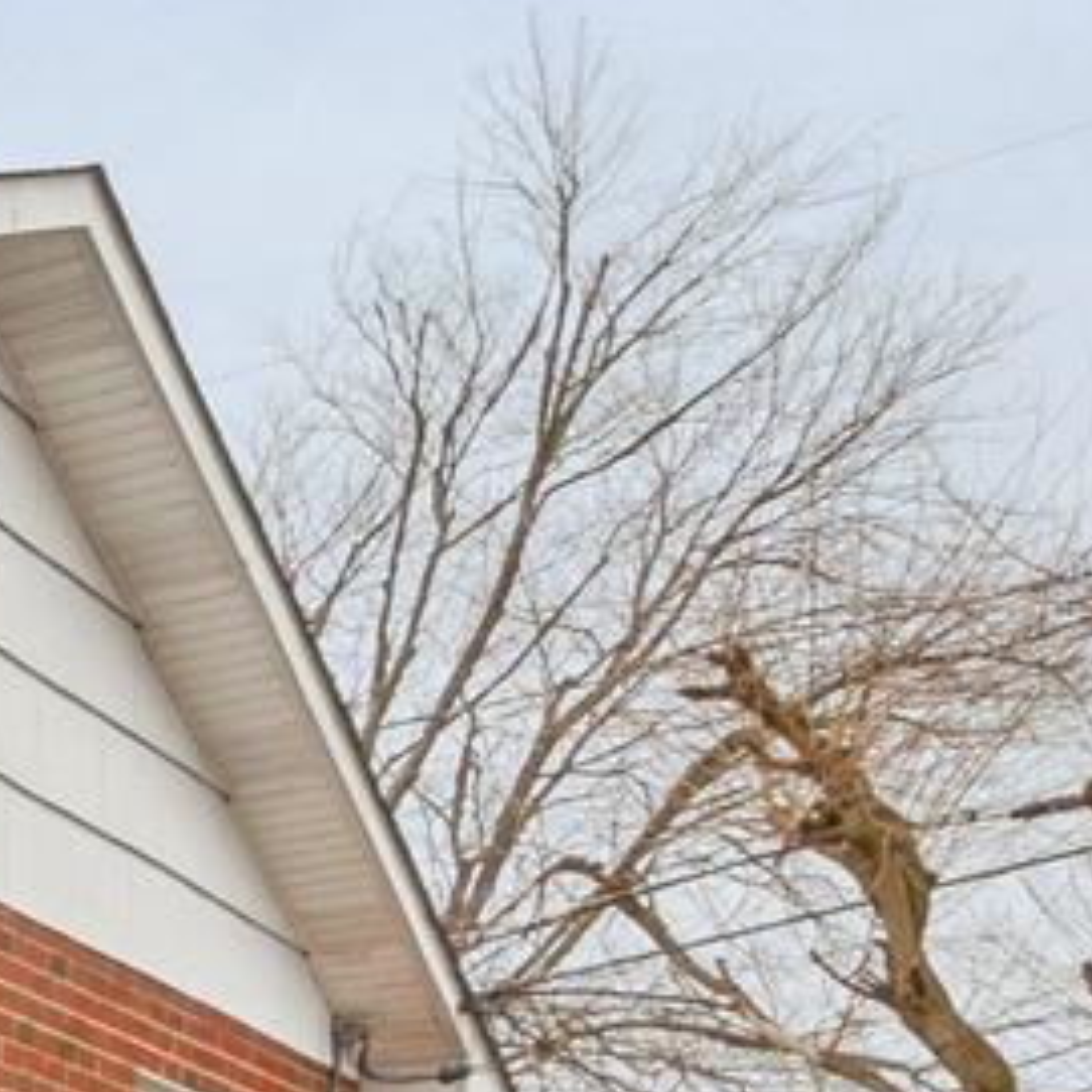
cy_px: 1696
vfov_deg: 17.2
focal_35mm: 90
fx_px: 3212
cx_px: -2124
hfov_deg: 11.6
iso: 200
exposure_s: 1/100
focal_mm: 14
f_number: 10
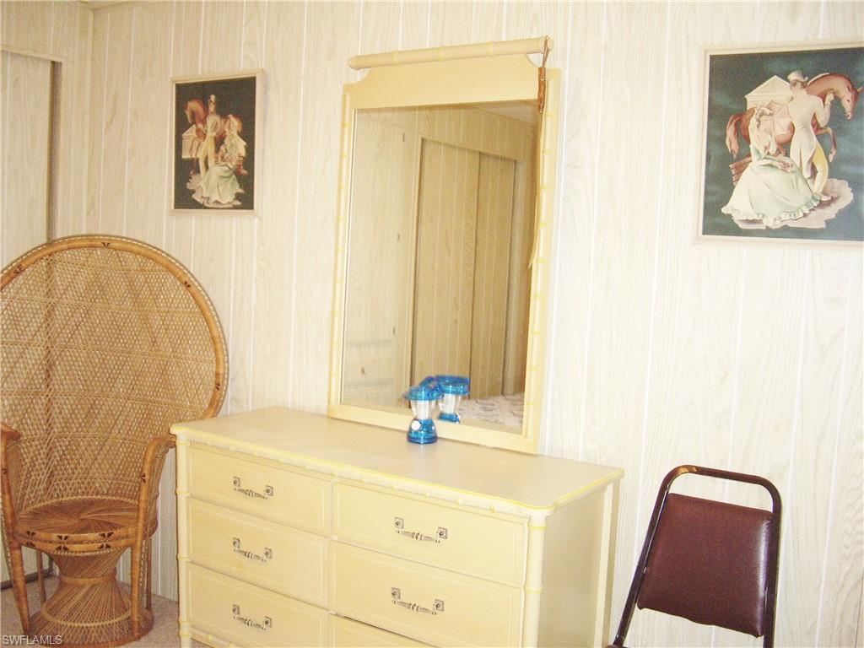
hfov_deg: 49.0
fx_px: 948
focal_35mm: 38
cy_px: 324
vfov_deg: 37.7
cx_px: 432
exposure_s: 1/40
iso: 200
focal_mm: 7.9
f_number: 2.8
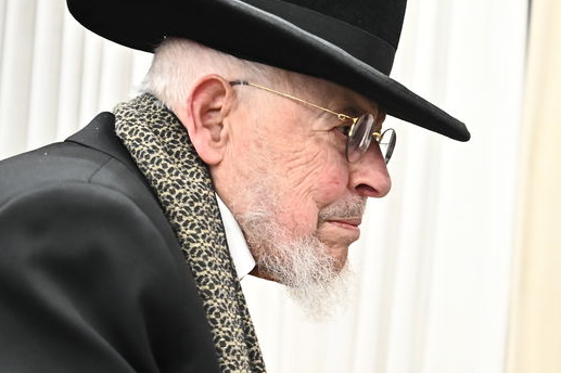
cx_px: 626
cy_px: 292
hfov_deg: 22.7
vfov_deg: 16.1
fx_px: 1308
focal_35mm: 84
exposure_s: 1/200
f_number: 2.8
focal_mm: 31
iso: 2000
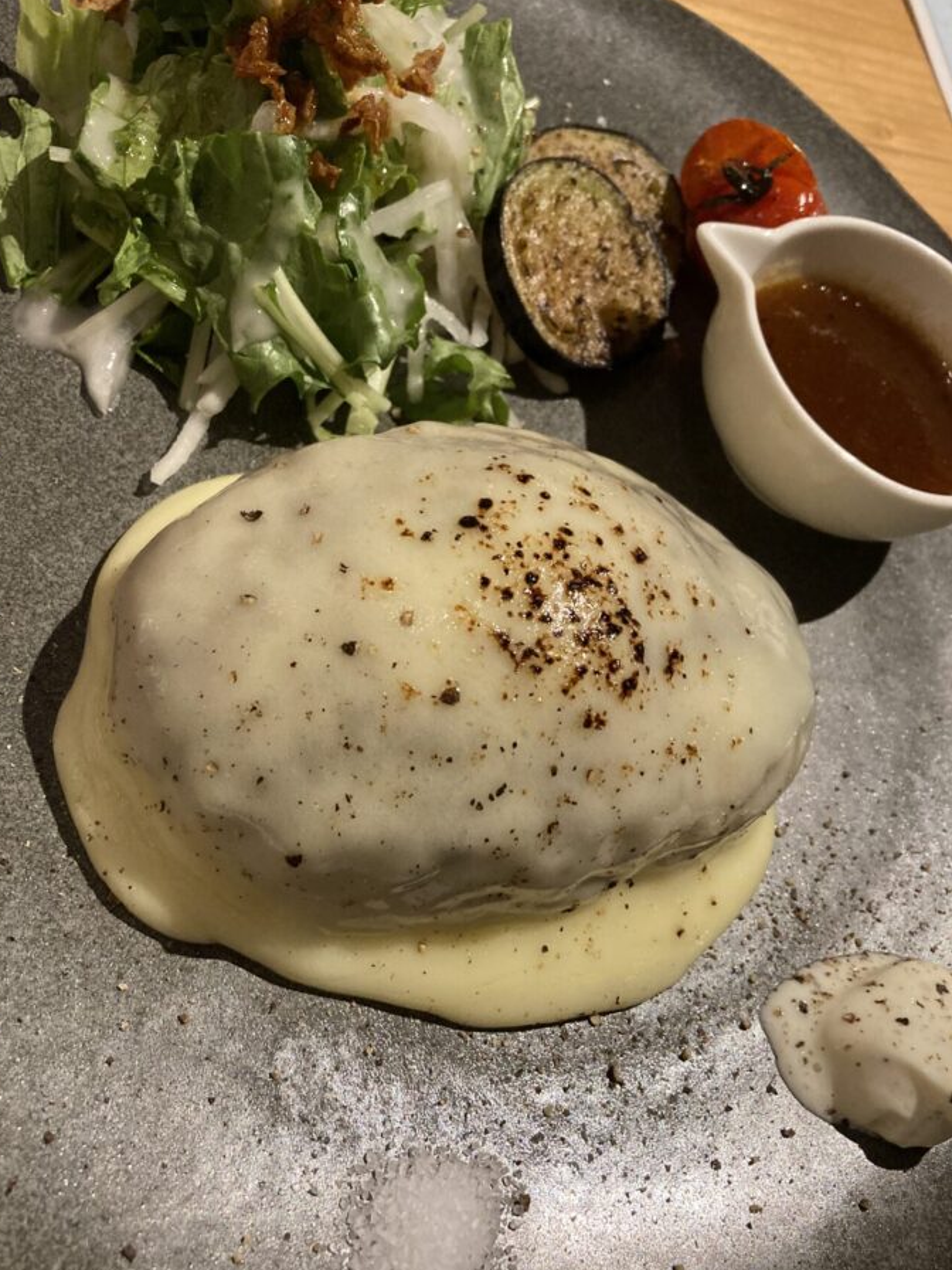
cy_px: 645
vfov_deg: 56.8
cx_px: 409
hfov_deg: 44.1
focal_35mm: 32
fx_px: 1173
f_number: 1.8
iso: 320
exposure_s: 1/50
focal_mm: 3.99
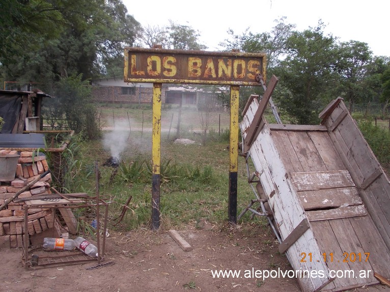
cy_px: 146
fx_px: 428
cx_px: 195
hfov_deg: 49.0
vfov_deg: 37.7
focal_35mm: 38
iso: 80
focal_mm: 5.3
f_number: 3.1
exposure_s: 1/200
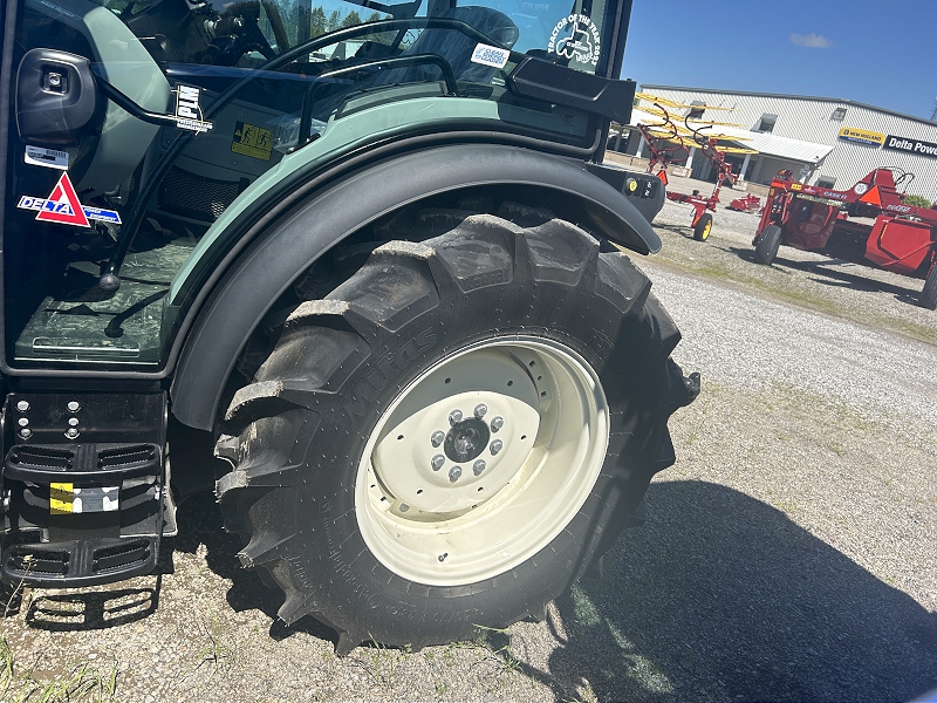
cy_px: 352
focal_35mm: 26
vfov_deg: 53.1
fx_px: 704
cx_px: 468
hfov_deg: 67.3
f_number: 1.5
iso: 50
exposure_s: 1/4274
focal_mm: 5.7
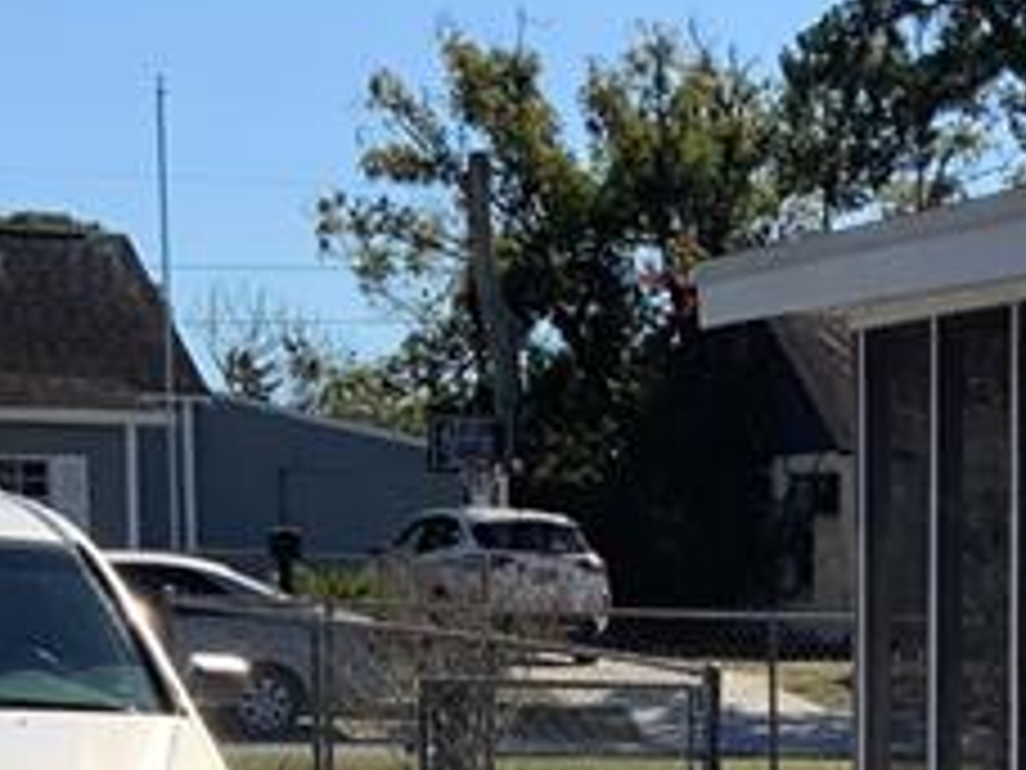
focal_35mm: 130
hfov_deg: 14.8
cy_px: 1243
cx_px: 1143
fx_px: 3853
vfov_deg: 10.9
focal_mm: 3
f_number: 1.8
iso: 16
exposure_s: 1/2141
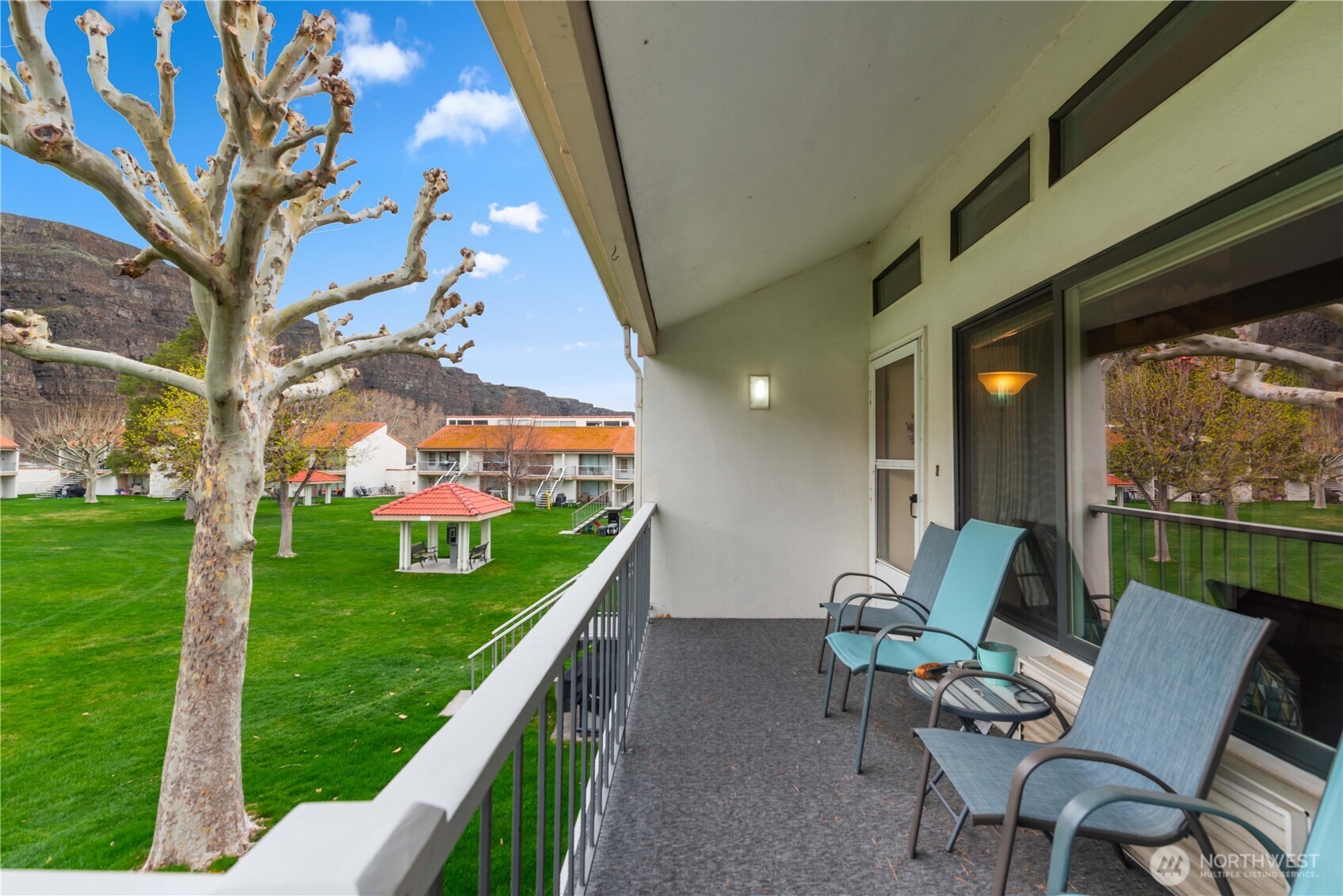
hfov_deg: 100.4
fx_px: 560
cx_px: 672
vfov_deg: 77.4
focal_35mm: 15
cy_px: 448
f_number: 8
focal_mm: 15
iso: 100
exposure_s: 1/60
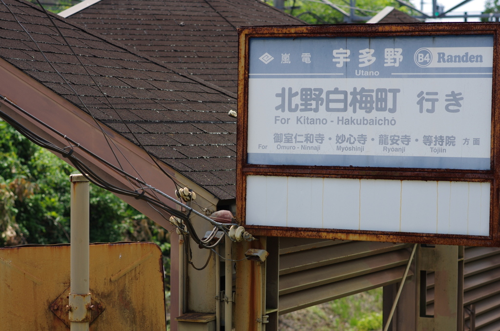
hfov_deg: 19.5
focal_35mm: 105
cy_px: 166
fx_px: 1455
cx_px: 250
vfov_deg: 13.0
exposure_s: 1/500
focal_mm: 70
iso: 100
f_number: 4
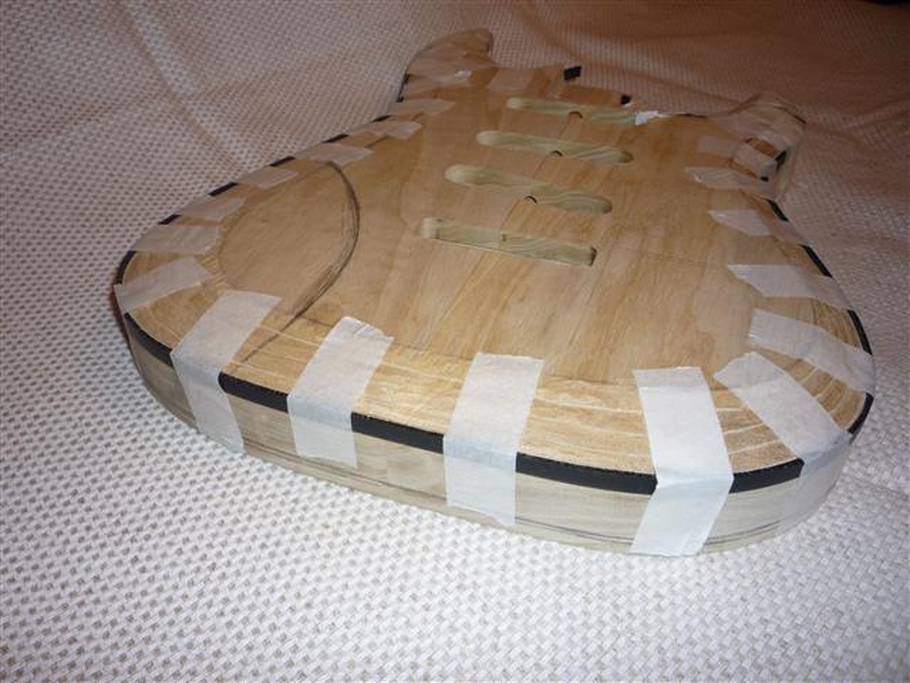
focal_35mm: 30
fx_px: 789
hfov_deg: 60.0
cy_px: 342
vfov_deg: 46.8
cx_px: 455
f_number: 3.3
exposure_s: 1/30
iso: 100
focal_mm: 5.2
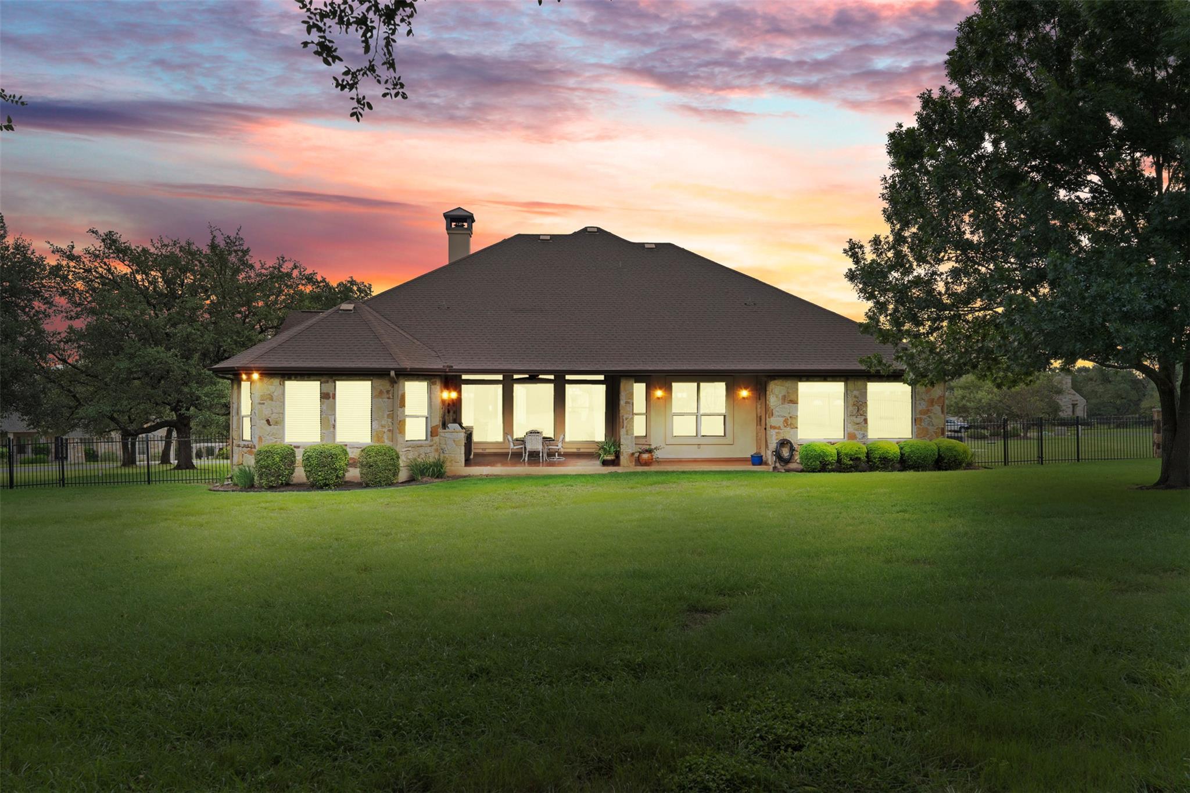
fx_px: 826
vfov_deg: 51.3
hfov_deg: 71.5
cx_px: 595
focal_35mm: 25
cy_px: 396
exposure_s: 1/25
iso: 200
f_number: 8
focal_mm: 25
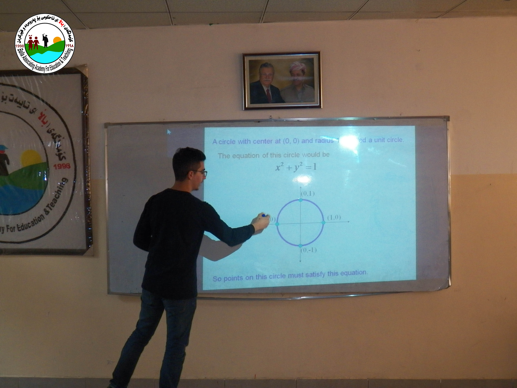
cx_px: 258
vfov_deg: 32.9
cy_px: 194
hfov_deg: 42.9
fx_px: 657
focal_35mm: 44
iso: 400
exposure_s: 1/40
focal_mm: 7.9
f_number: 3.2
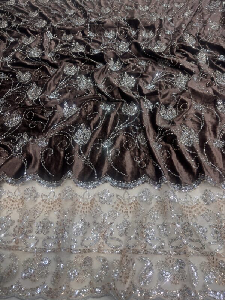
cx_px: 112
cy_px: 150
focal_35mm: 26
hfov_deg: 53.1
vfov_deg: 67.3
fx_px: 225
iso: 40
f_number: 1.6
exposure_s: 1/109
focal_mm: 5.96
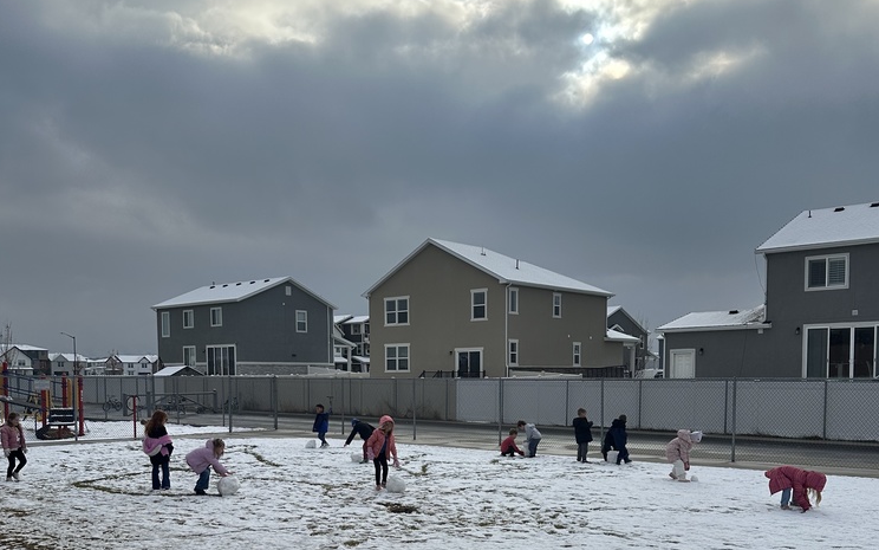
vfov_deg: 35.3
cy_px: 425
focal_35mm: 35
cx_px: 445
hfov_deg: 55.3
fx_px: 838
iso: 80
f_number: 1.78
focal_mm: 6.86
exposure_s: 1/9709
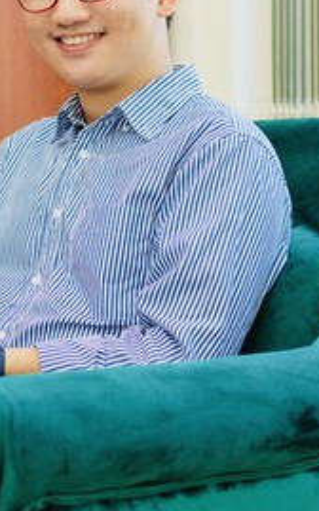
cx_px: -68
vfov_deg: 14.3
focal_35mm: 145
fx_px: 2023
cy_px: 62
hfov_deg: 8.9
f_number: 2.2
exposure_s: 1/80
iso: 100
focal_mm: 35
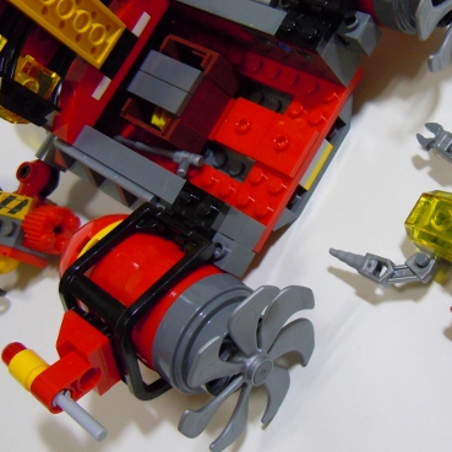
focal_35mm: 46
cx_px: 311
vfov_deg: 36.7
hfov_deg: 36.3
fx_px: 680
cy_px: 181
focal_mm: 5.4
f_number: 3.5
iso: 400
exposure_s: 1/15
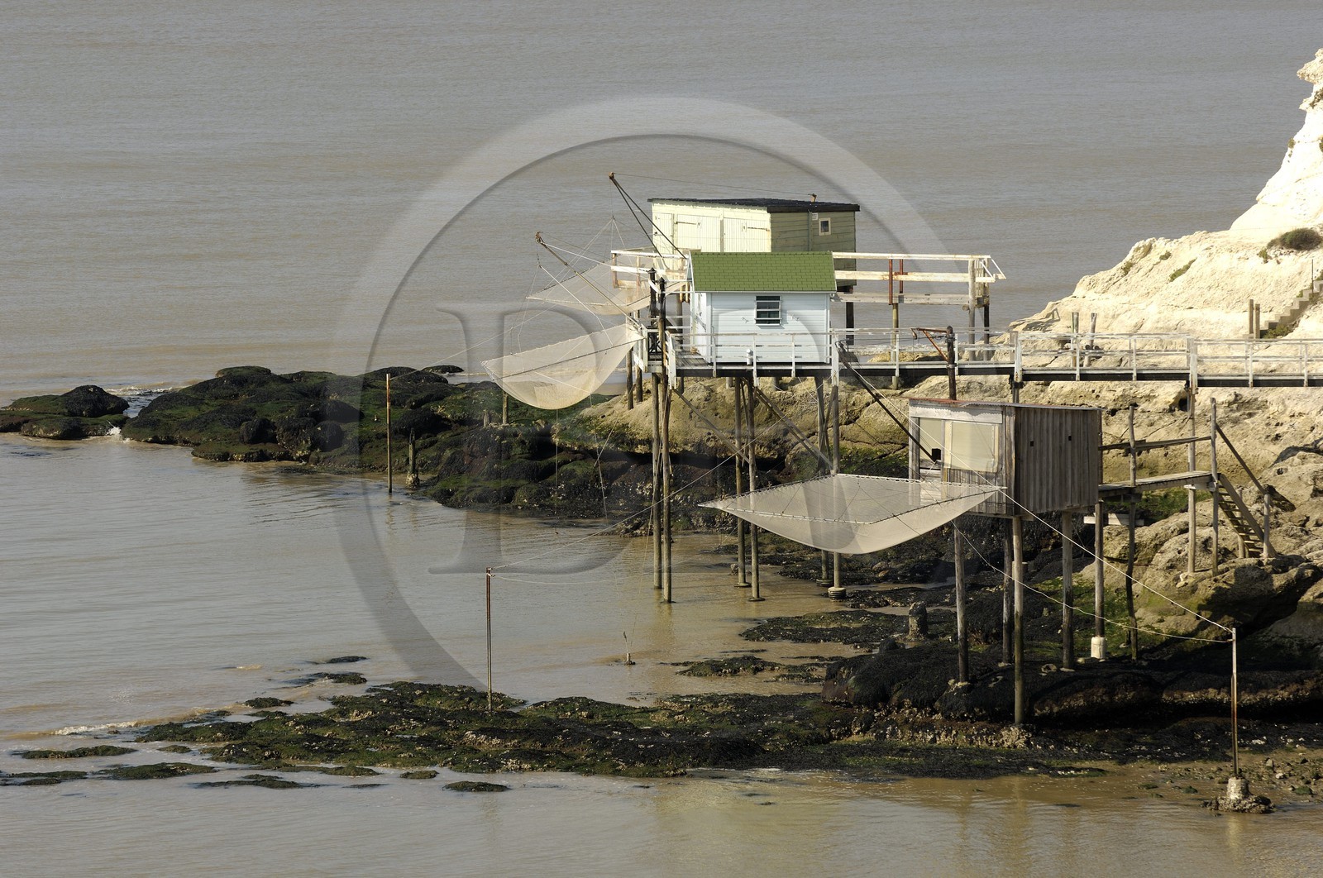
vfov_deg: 5.7
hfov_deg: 8.6
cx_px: 662
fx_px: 8807
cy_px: 439
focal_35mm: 240
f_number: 6
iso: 100
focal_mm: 160
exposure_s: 1/320
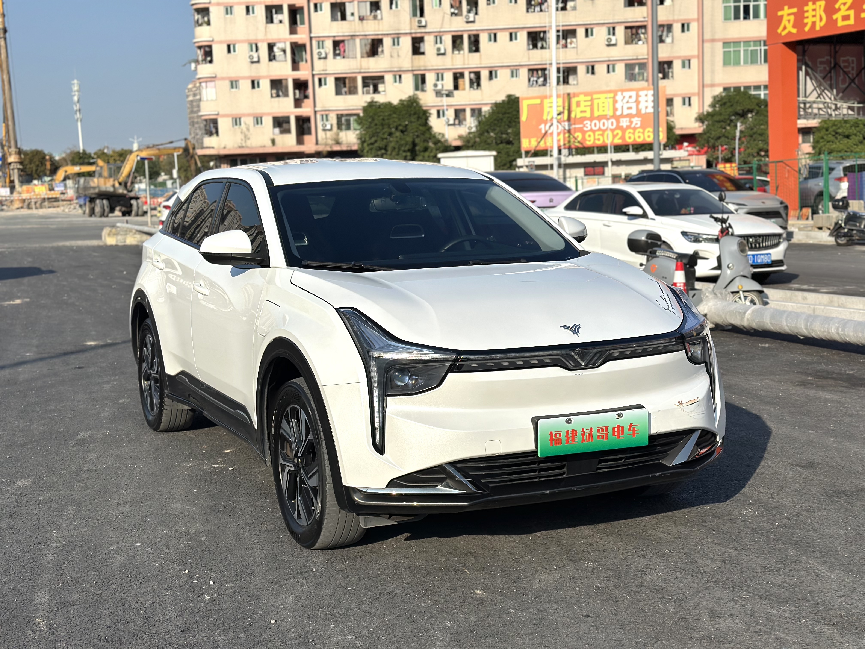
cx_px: 432
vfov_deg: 30.3
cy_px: 324
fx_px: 1199
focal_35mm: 48
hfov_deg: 39.7
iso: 100
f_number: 1.78
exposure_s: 1/10870
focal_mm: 6.86
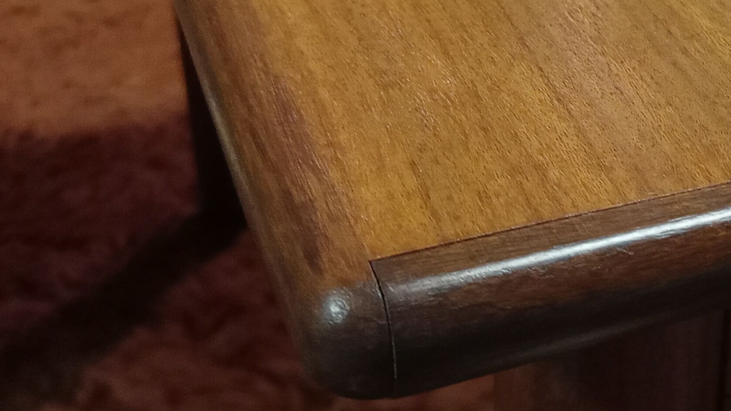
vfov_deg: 16.3
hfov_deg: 26.7
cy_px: 52
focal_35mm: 73
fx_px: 1415
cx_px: 804
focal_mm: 3.77
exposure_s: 1/50
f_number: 1.79
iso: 680
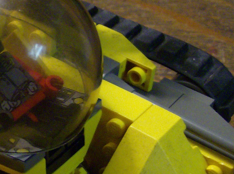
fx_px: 695
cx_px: -58
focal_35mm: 103
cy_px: 90
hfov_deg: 18.0
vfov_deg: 14.3
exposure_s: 1/33.8
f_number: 2.8
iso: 200
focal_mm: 6
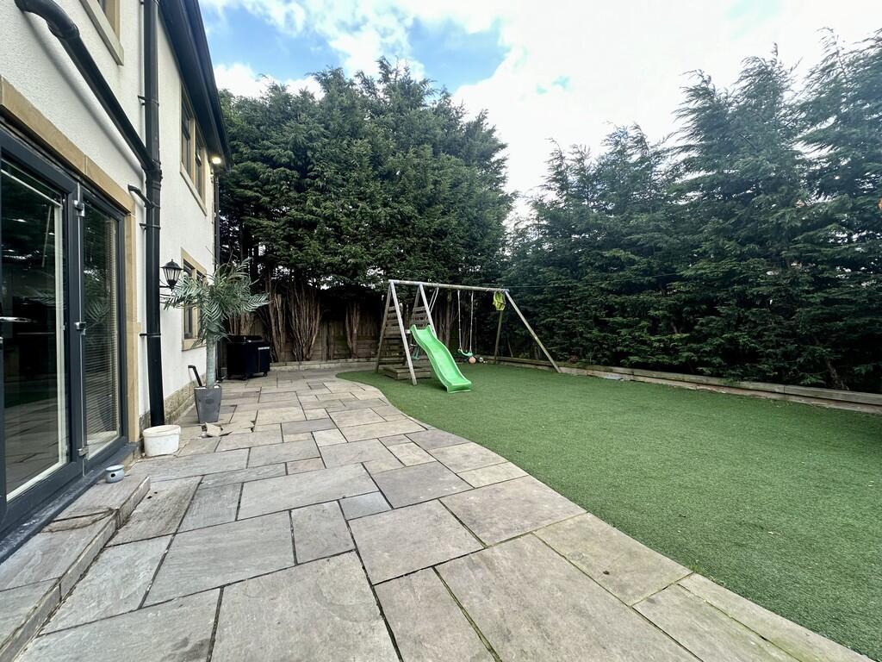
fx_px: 357
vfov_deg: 85.7
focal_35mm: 14
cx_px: 441
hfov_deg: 102.1
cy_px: 331
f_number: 2.2
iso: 50
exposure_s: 1/99
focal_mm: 2.22
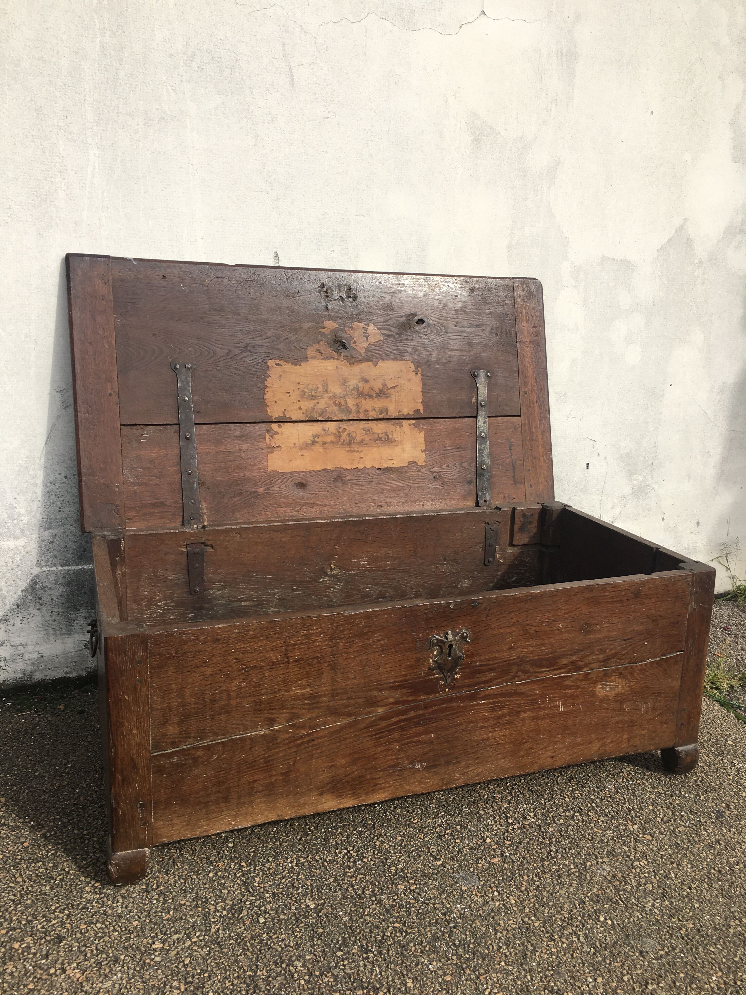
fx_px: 833
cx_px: 373
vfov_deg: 61.7
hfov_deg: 48.2
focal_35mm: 29
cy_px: 498
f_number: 2.2
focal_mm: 4.15
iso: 25
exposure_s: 1/1399
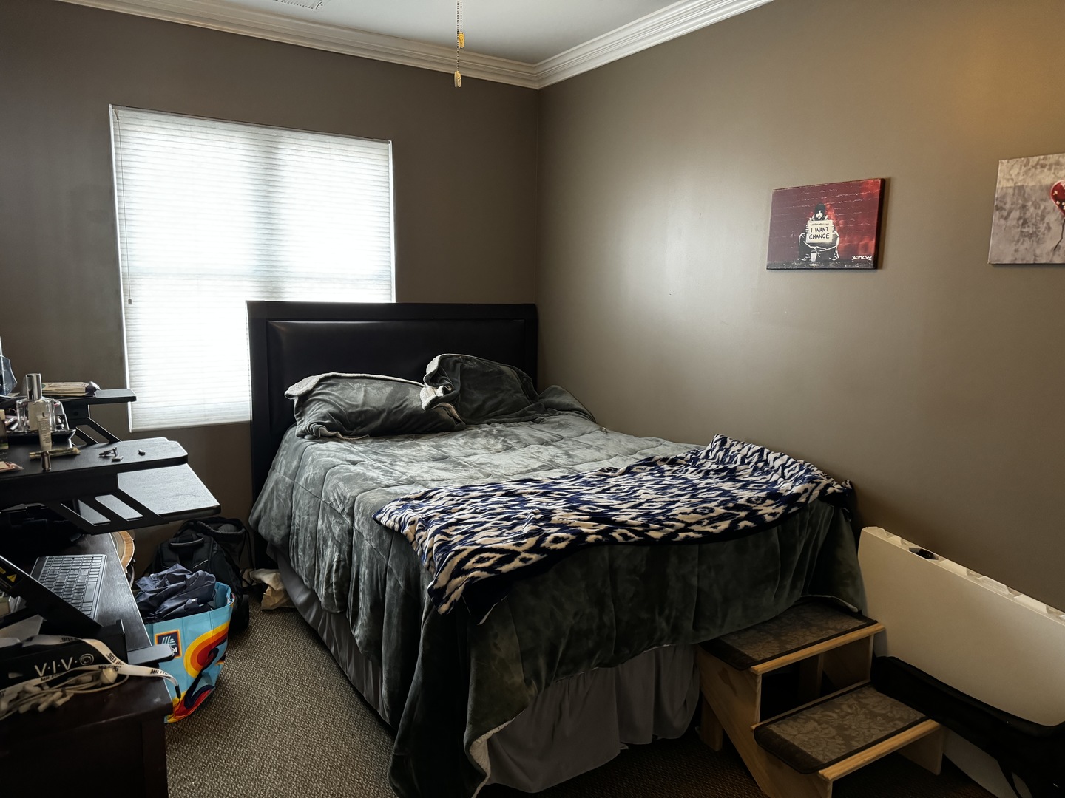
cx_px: 532
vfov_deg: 56.8
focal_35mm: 24
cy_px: 399
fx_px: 738
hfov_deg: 71.6
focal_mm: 6.86
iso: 800
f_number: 1.78
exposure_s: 1/40
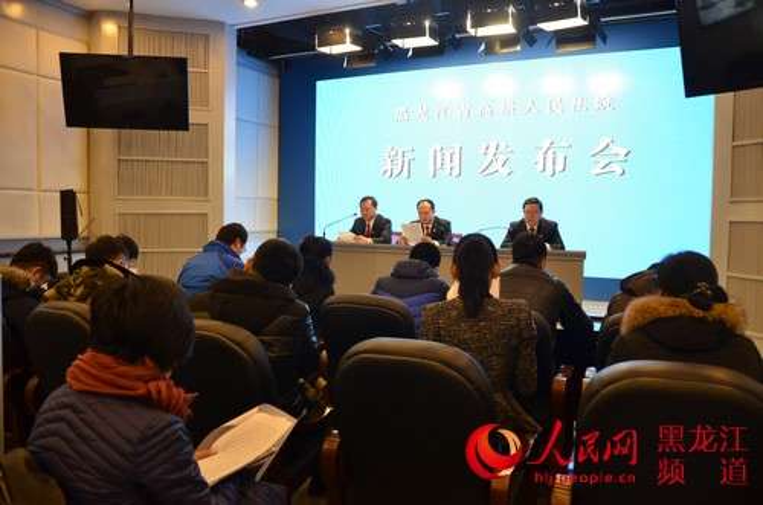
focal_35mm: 27
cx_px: 382
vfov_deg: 47.7
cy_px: 252
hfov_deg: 67.5
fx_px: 571
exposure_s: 1/60
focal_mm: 18
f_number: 4
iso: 800
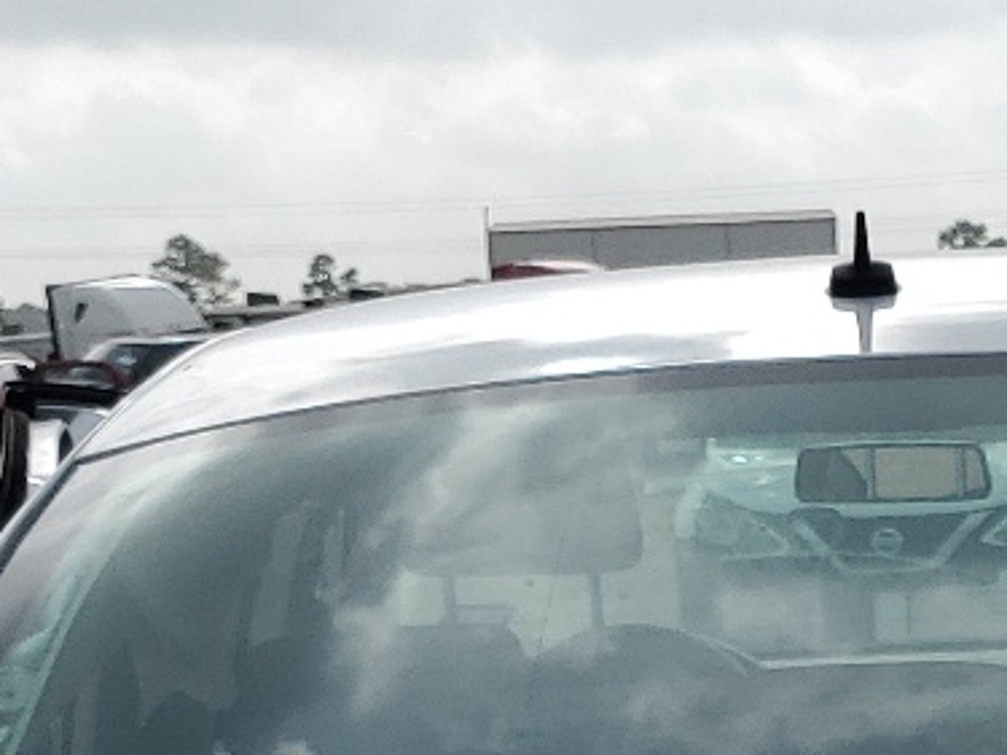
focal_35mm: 111
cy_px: 1542
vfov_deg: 11.8
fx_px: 3228
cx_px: 959
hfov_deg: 17.4
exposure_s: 1/5000
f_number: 1.5
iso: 50
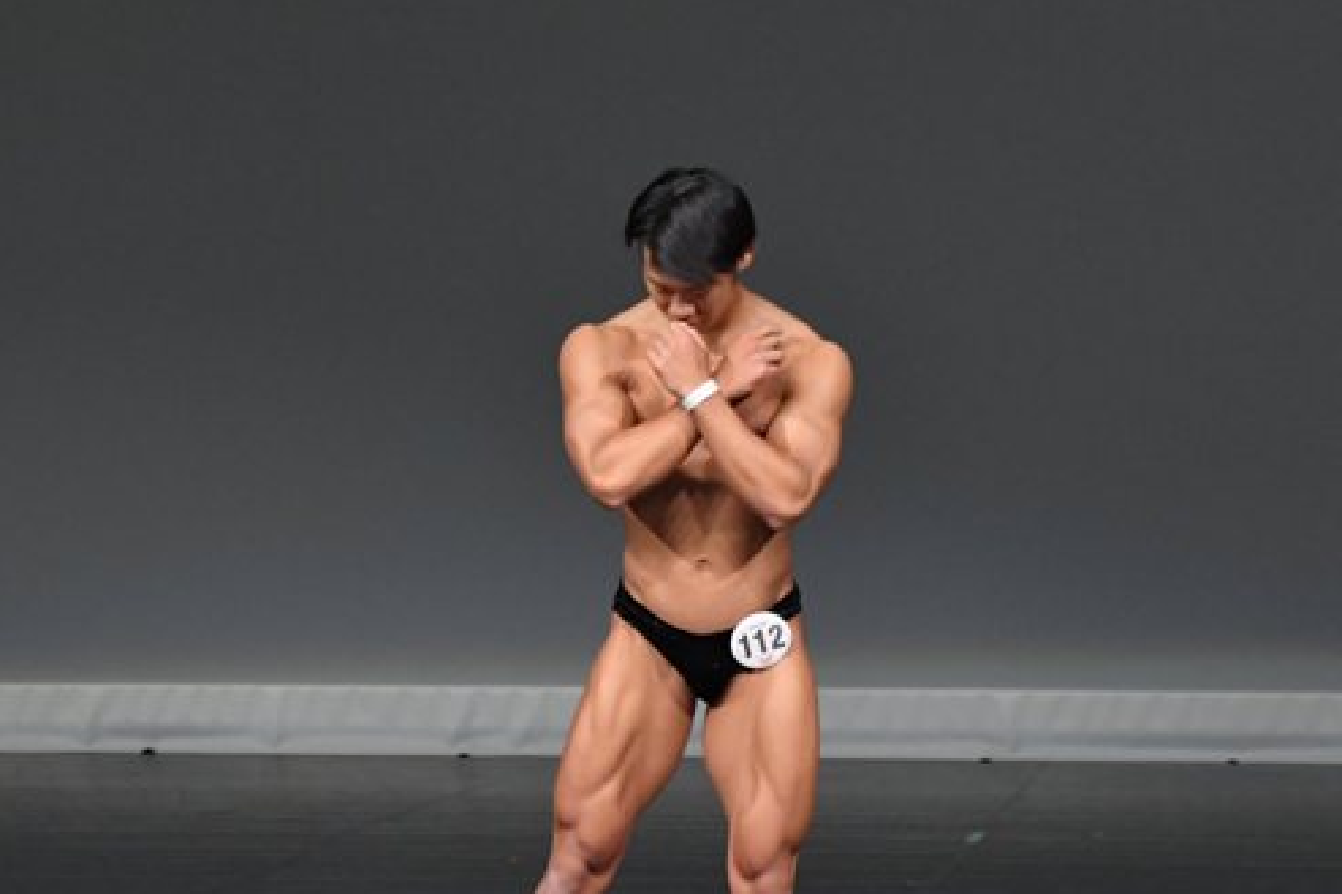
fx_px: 18408
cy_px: 601
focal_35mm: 494
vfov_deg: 2.8
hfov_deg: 4.2
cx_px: 634
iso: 4000
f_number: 5.6
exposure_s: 1/400
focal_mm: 210
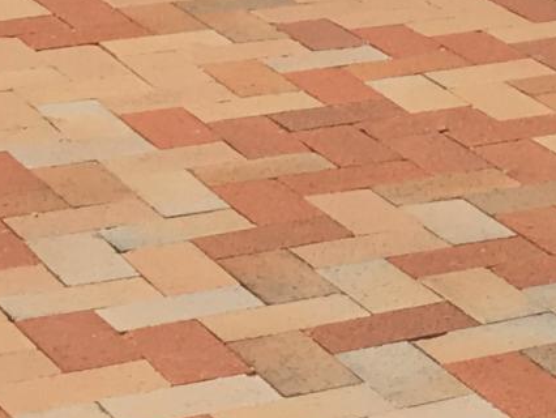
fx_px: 3278
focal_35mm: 204
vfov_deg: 6.8
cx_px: 732
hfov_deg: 9.5
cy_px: -628
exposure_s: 1/1876
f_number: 2.2
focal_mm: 4.15
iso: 25
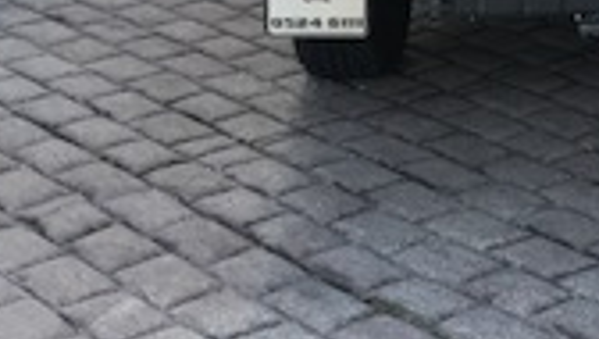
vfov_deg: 10.2
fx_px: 1845
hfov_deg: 17.2
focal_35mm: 116
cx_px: 802
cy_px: -168
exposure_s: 1/133
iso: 20
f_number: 1.8
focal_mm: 3.99
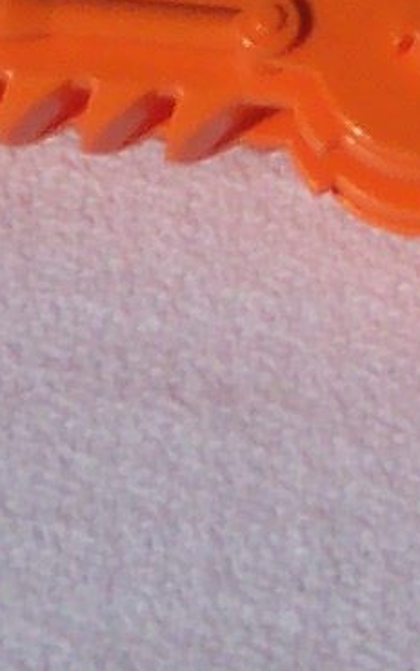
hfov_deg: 2.3
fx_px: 10463
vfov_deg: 3.7
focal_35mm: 572
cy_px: -251
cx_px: 169
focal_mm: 15.2
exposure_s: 1/1500
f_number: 8
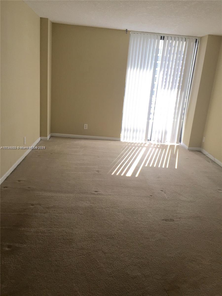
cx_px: 111
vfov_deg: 61.7
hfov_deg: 48.2
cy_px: 148
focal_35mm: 29
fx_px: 248
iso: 40
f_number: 2.2
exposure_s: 1/120
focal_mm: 4.15
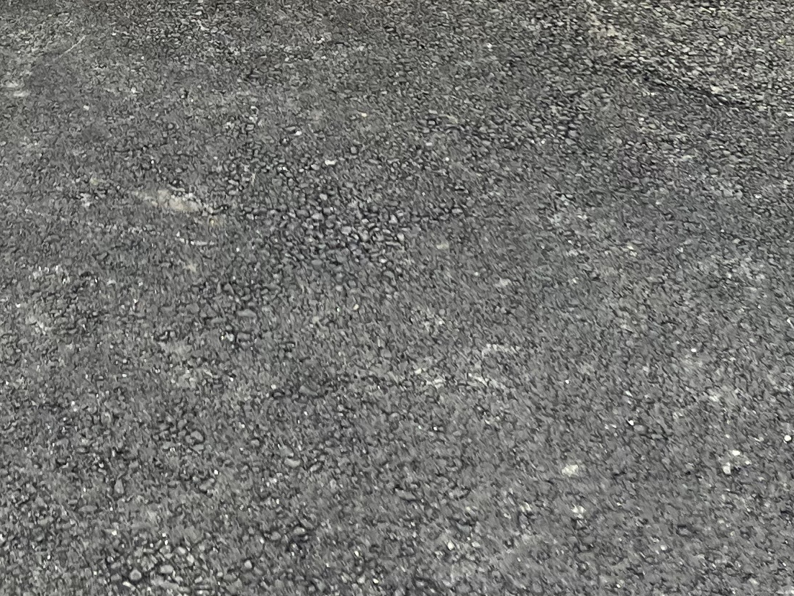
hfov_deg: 20.5
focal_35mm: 95
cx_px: 227
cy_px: -179
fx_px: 2180
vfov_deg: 14.9
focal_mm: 5.7
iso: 50
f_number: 1.5
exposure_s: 1/121
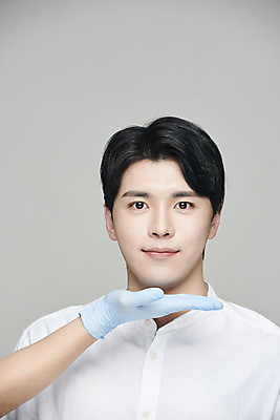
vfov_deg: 10.3
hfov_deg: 6.9
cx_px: 140
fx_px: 2331
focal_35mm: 200
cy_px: 210
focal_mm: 200
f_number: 8
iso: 64
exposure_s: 1/125
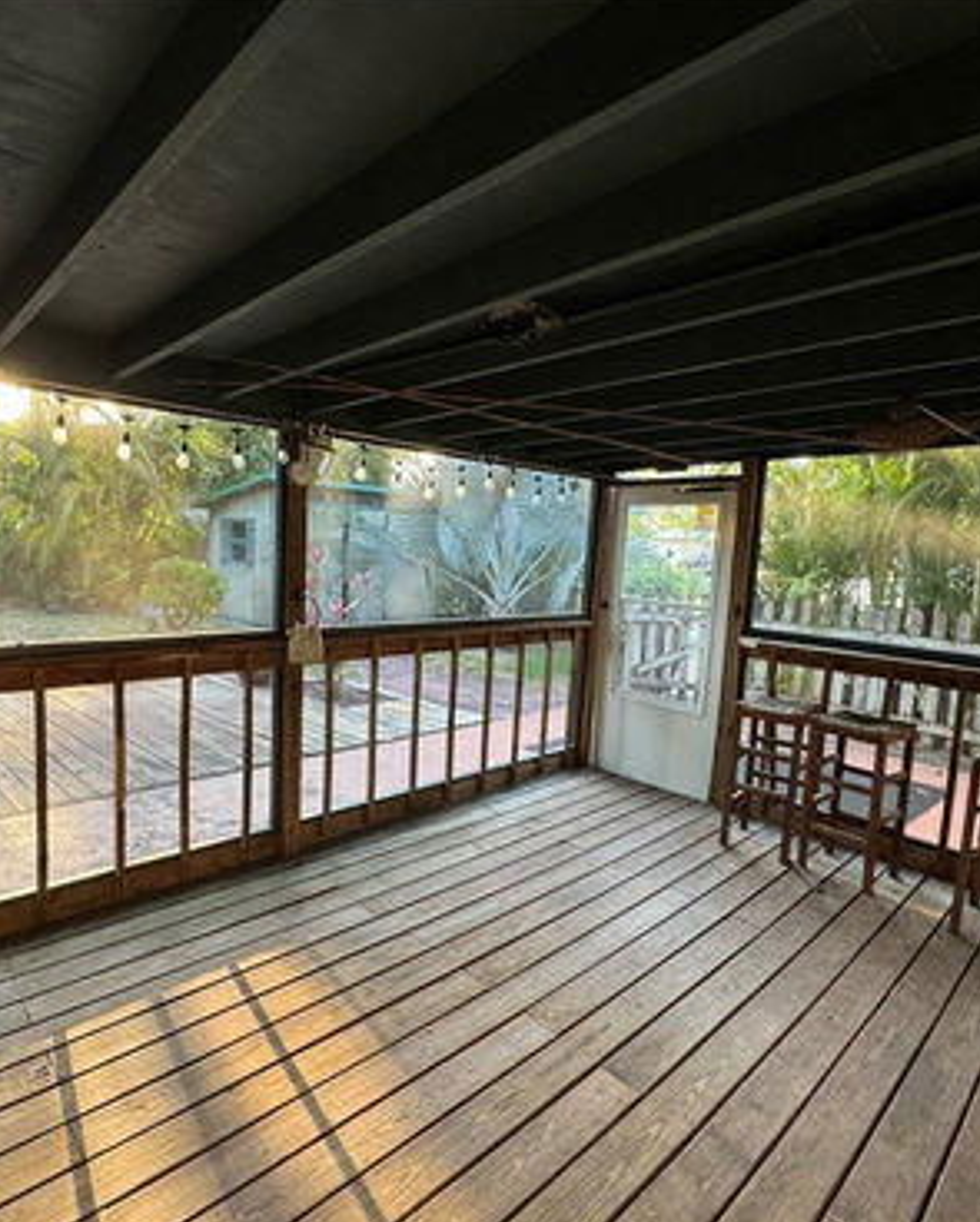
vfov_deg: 83.2
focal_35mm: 19
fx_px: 688
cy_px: 621
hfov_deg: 70.5
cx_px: 419
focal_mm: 2.22
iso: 125
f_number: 2.2
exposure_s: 1/99
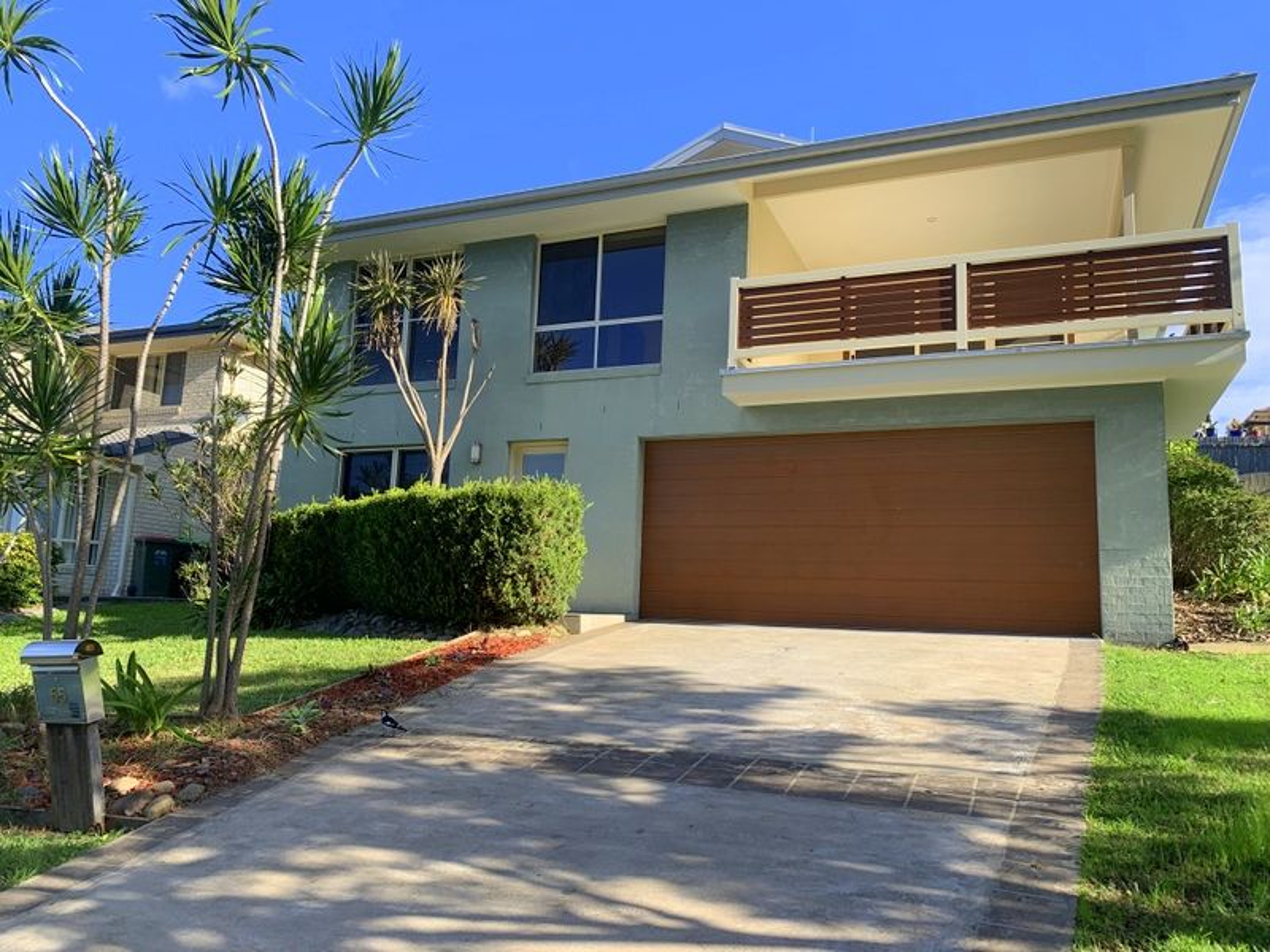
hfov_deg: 67.3
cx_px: 635
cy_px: 476
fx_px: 954
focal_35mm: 26
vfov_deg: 53.1
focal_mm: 4.25
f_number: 1.8
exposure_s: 1/664
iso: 25
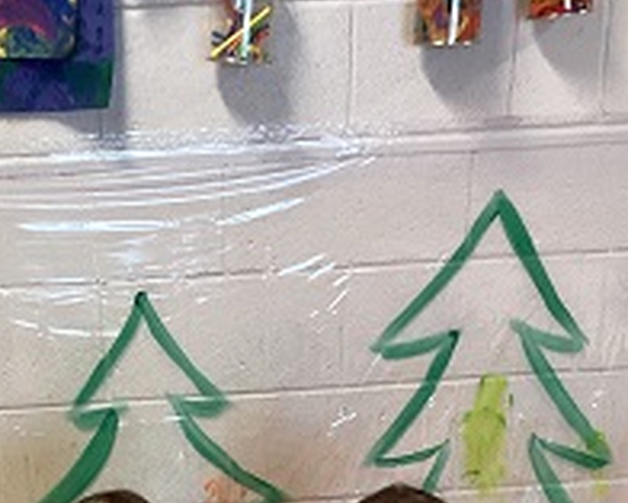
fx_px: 1432
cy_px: 647
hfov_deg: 24.3
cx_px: 114
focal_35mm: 77
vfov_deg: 18.6
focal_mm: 3.3
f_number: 2.4
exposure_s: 1/60
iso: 160
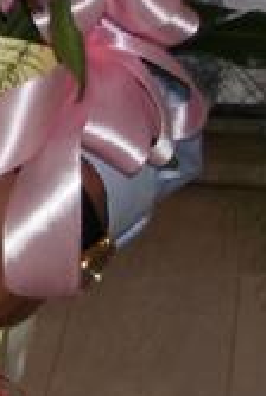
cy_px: -339
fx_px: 4325
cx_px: -1392
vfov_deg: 5.2
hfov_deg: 3.1
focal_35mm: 392
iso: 400
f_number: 4
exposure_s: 1/60
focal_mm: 27
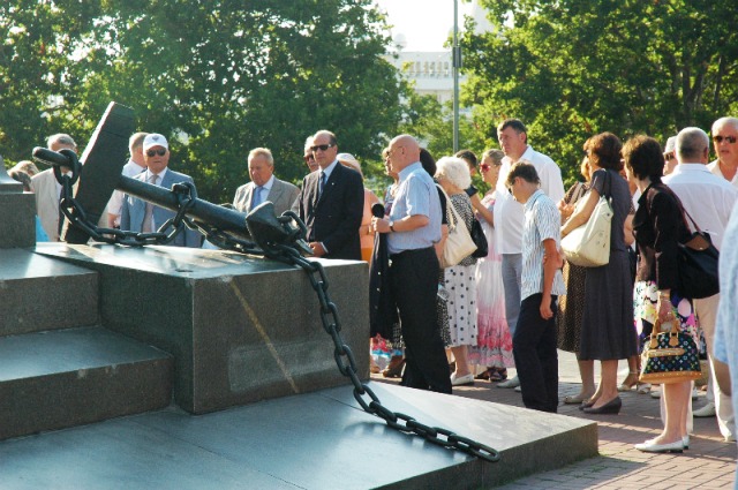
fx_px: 2150
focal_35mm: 105
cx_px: 369
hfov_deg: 19.5
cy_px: 245
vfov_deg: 13.0
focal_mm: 70
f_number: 9
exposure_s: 1/125
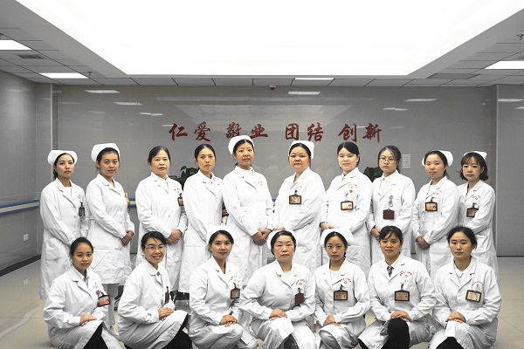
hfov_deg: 46.4
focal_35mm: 42
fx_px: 611
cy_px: 174
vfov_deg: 31.9
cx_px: 262
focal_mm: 42
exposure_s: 1/160
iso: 200
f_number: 4.5
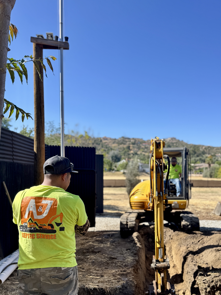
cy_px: 184
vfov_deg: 56.1
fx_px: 272
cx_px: 145
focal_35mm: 32
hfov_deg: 43.6
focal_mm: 6.76
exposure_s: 1/1488
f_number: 1.78
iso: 80
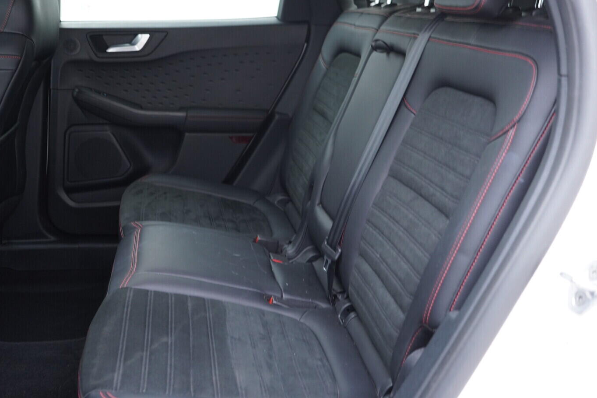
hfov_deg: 50.7
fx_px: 630
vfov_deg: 35.0
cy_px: 188
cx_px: 291
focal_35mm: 38
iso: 640
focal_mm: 24
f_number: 2.8
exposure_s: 1/40
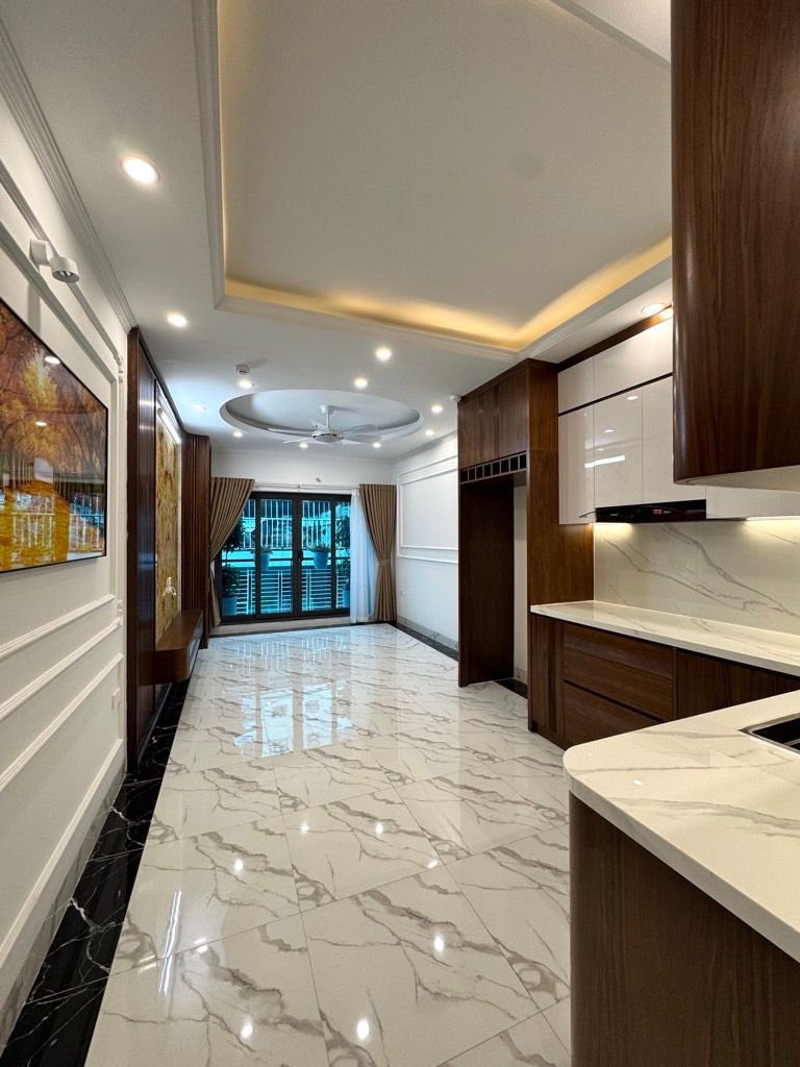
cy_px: 534
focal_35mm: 14
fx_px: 431
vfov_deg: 102.1
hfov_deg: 85.7
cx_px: 400
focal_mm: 2.22
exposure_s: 1/100
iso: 160
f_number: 2.2
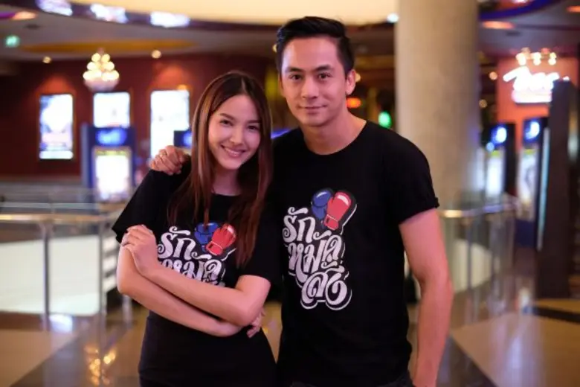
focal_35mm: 53
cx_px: 290
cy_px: 194
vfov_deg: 25.5
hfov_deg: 37.5
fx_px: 854
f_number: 1.4
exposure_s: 1/125
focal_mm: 35
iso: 2500
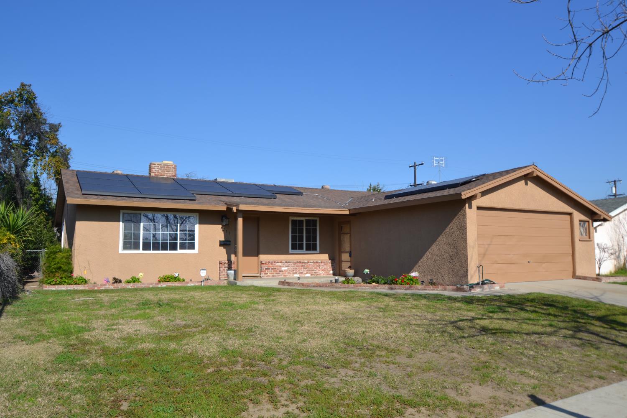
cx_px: 314
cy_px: 209
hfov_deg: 67.4
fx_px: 470
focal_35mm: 27
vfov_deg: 47.9
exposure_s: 1/250
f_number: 8
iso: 100
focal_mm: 18
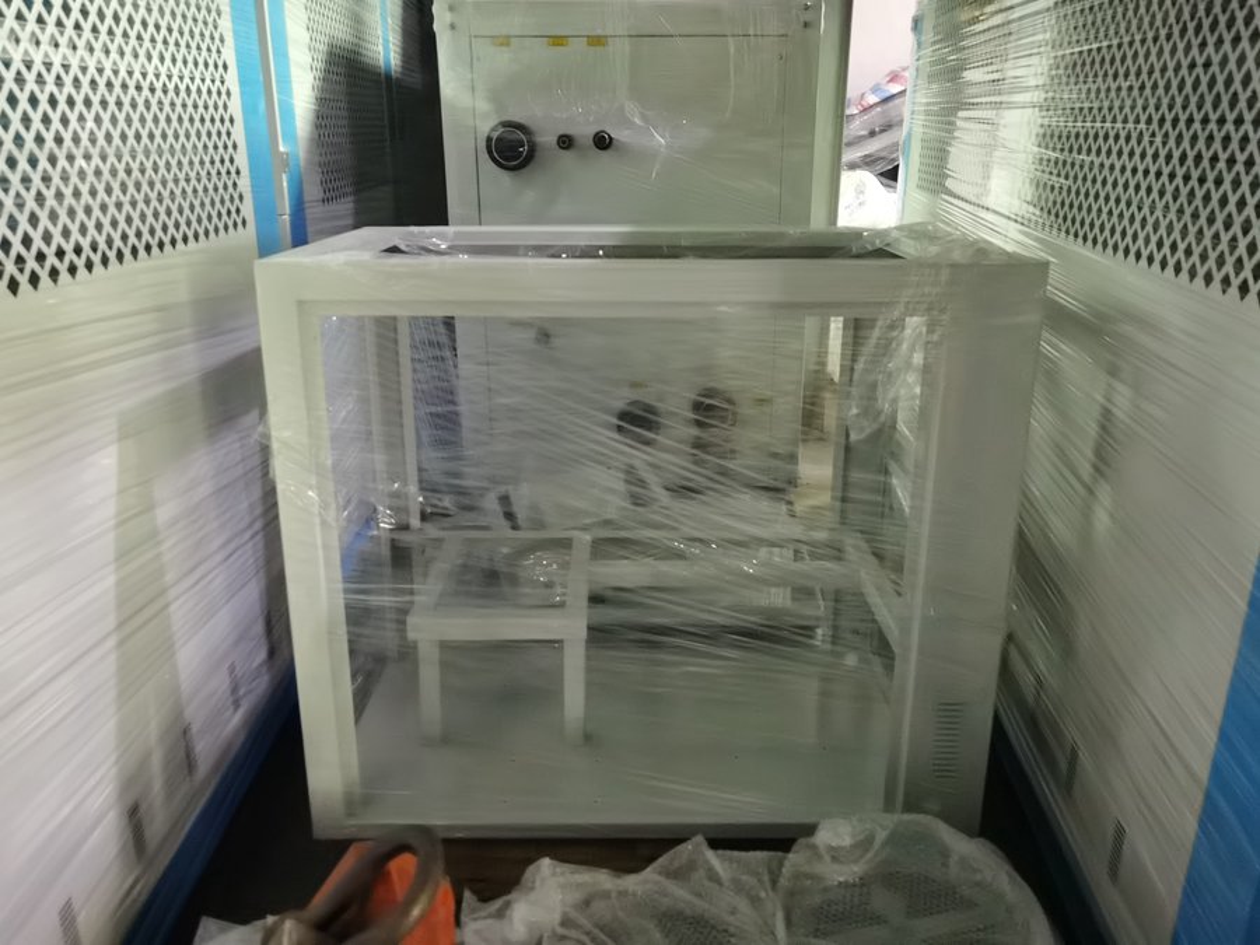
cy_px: 472
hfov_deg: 65.3
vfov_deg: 51.4
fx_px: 983
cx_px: 630
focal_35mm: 27
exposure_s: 1/16.7
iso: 2000
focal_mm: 6.71
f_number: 1.9
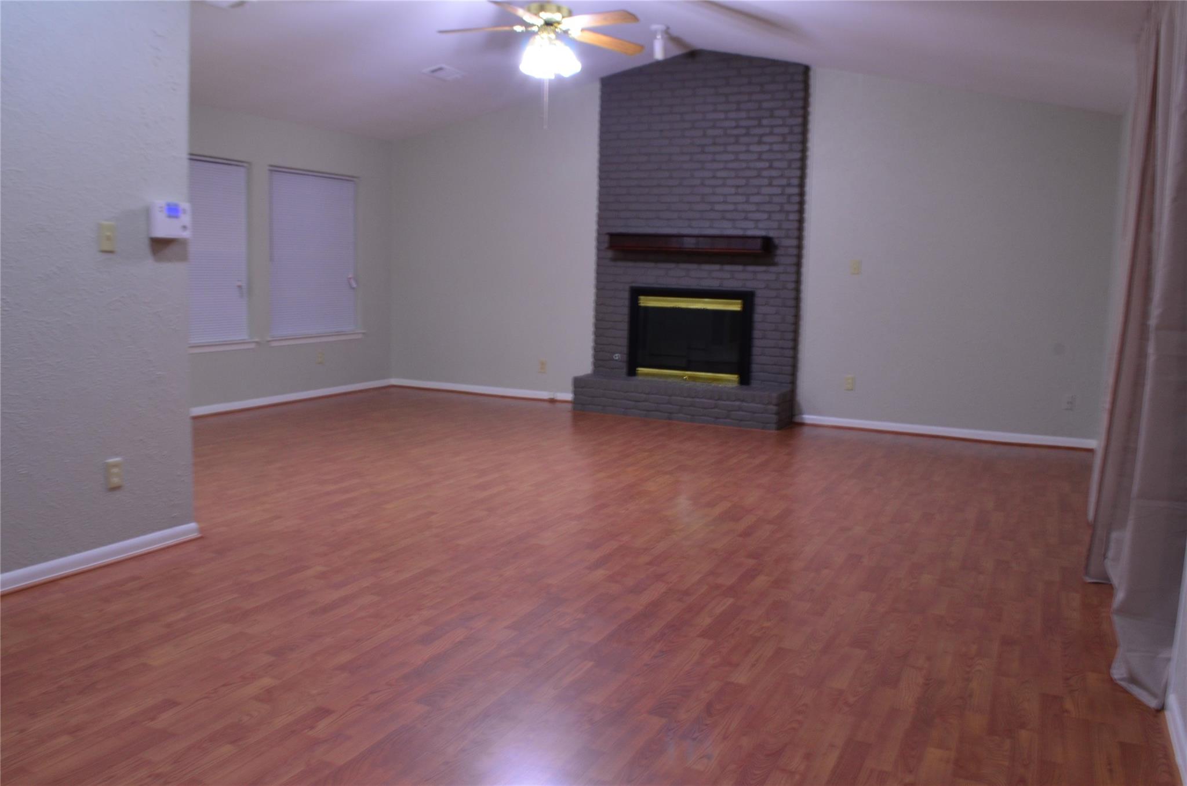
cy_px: 393
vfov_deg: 47.7
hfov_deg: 67.5
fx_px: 888
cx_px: 594
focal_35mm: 27
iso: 400
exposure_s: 1/2.5
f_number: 9
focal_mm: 18
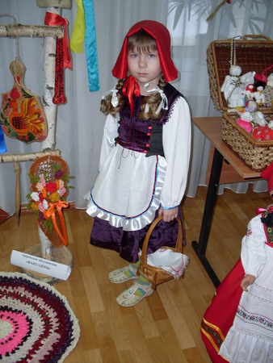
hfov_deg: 37.8
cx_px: 136
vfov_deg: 49.0
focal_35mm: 38
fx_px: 399
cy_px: 182
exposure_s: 1/45
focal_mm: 6.3
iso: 100
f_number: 2.8
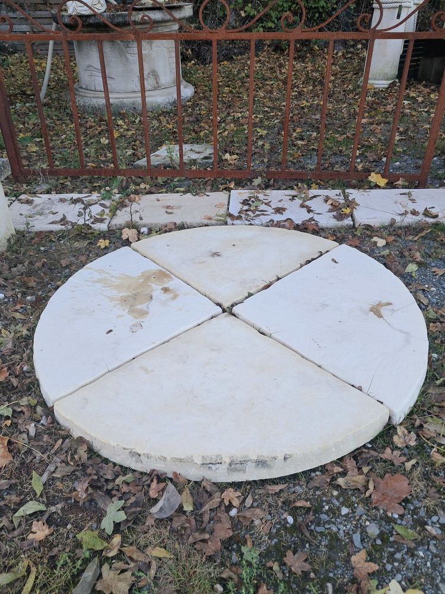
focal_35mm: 27
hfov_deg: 51.4
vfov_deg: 65.3
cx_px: 222
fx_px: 463
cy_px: 297
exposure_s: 1/50
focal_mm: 4
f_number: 1.8
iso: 50
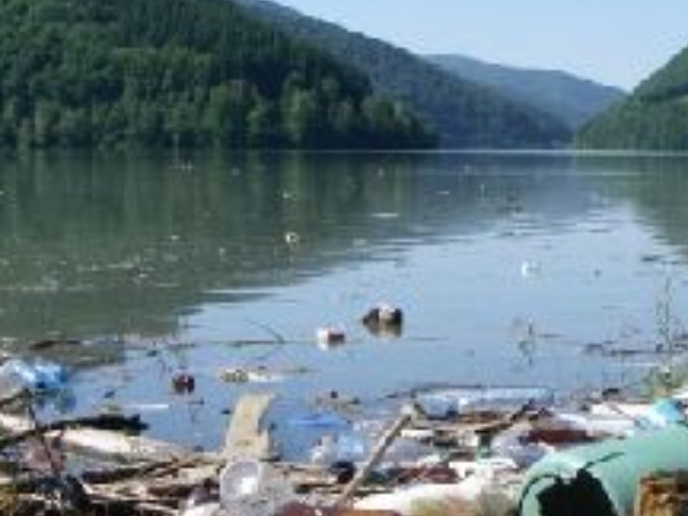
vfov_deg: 16.7
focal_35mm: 88
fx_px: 1749
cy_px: 374
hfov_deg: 21.8
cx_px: 608
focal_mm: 6.3
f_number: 6.6
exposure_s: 1/160
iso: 64
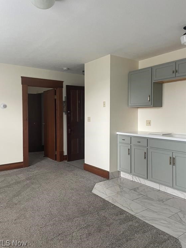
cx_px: 90
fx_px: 193
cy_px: 122
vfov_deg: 65.3
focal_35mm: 27
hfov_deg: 51.3
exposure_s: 1/87
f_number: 1.6
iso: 125
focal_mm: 4.2
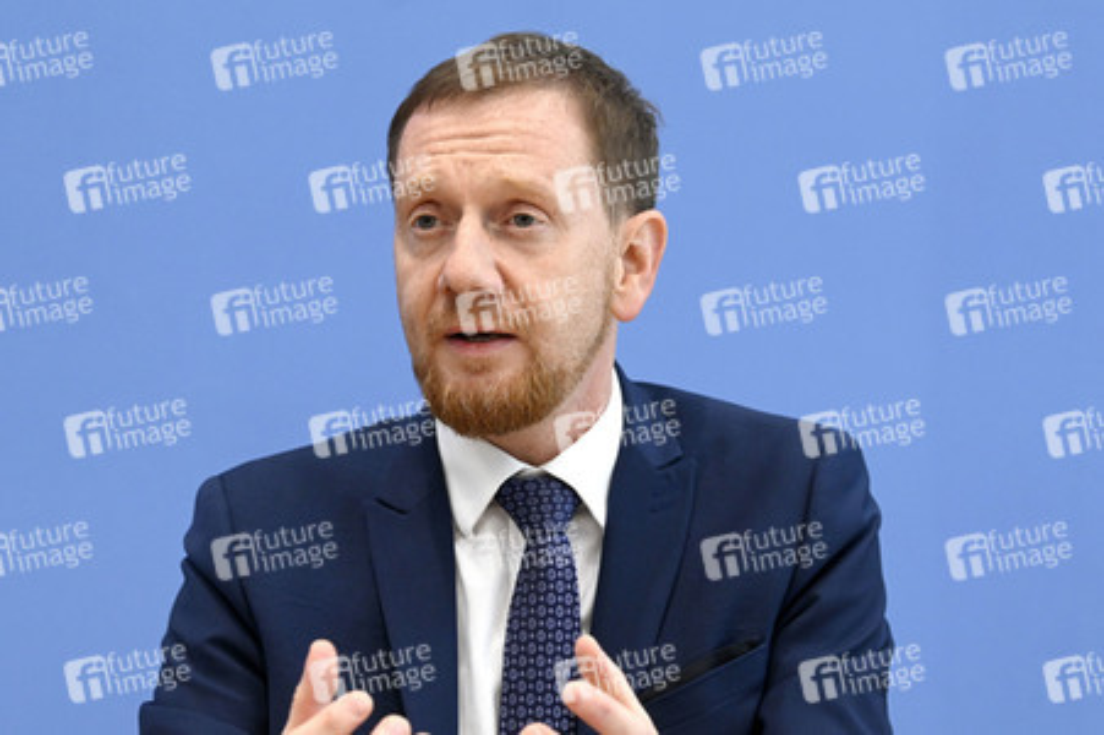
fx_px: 3677
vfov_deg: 11.4
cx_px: 552
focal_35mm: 120
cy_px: 368
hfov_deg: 17.1
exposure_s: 1/640
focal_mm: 120
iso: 5000
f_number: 5.6
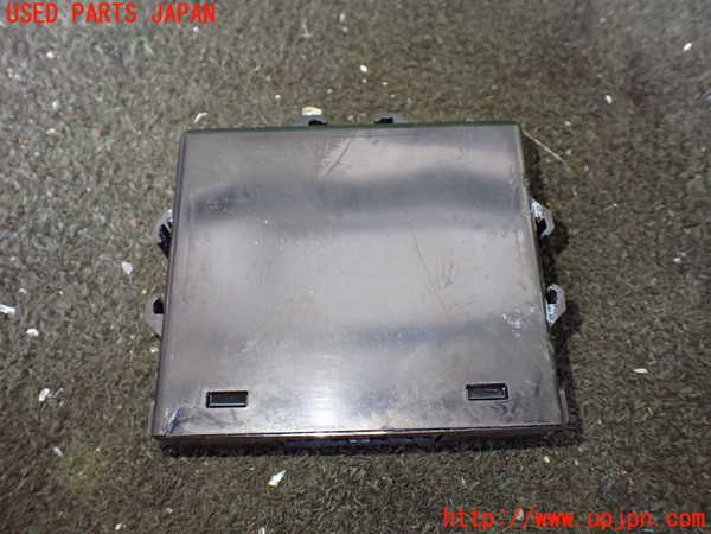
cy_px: 267
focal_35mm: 30
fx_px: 616
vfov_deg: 46.8
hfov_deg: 60.0
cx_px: 356
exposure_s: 1/60
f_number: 2.3
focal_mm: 5.4
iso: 800
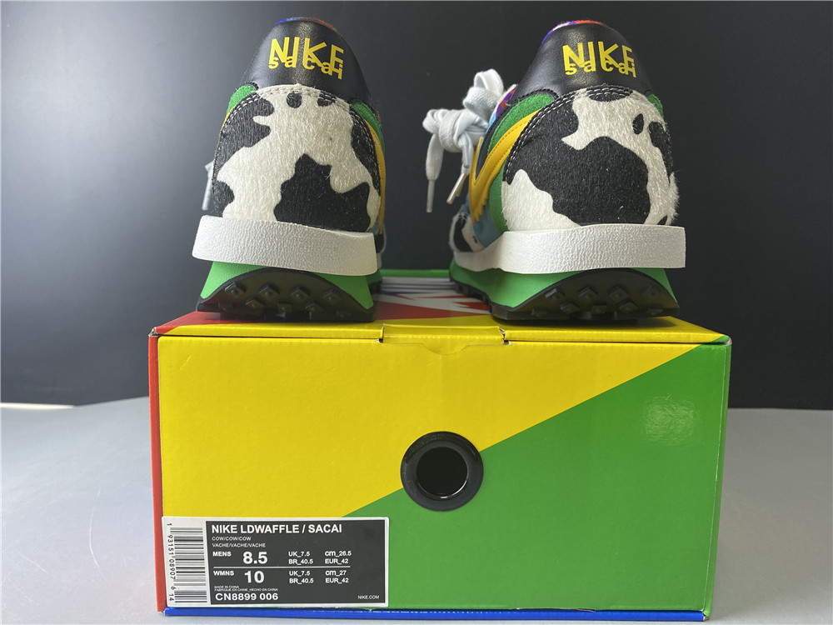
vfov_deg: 53.1
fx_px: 626
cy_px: 312
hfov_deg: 67.3
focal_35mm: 26
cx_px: 416
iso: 80
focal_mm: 4.25
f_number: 1.8
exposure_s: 1/50
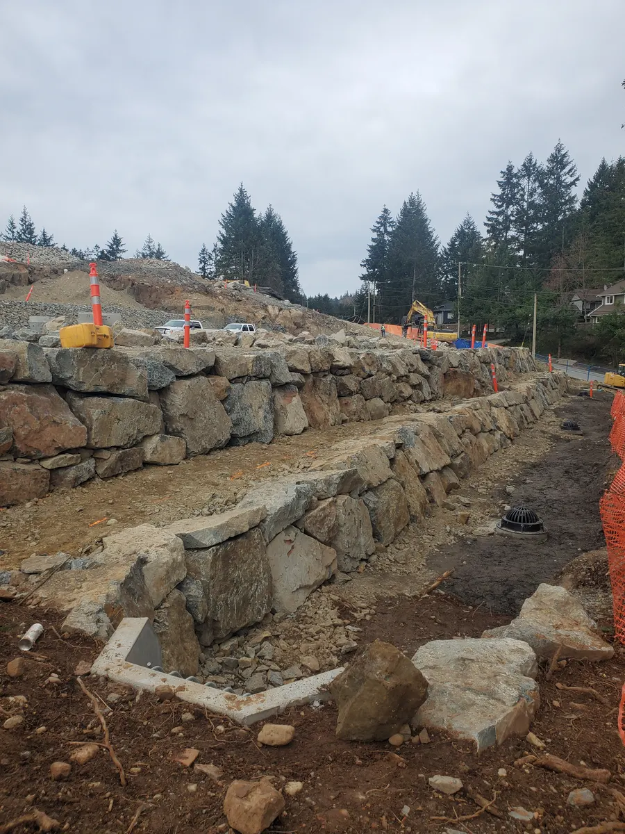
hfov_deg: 53.1
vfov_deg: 67.3
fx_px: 626
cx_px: 312
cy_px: 417
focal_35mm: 26
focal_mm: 4.3
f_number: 2.4
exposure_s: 1/868
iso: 50
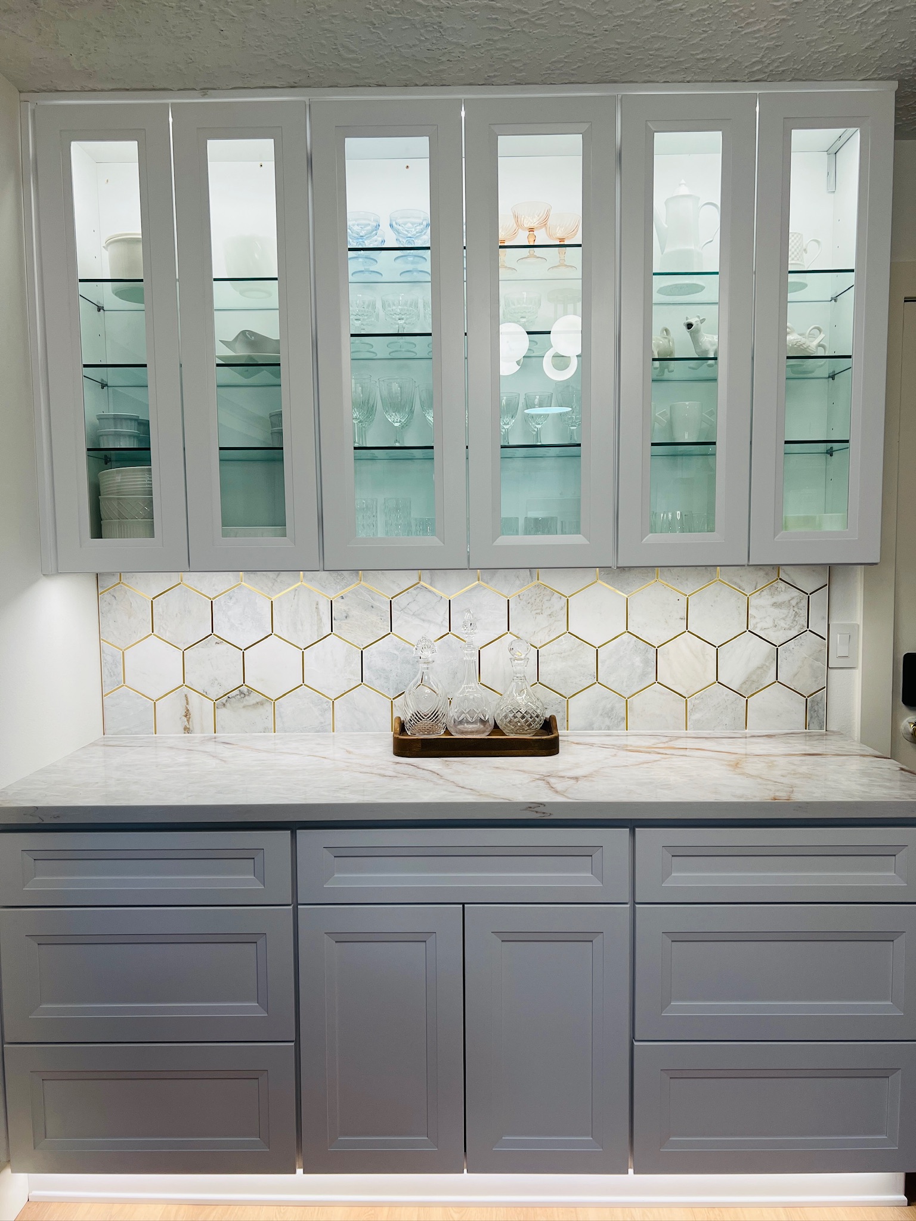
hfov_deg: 53.1
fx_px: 917
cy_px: 610
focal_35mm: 26
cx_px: 458
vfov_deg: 67.3
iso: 50
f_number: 1.5
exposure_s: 1/120
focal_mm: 5.7
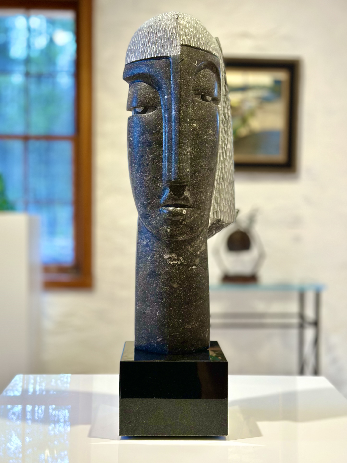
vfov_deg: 38.9
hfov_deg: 29.7
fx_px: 655
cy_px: 232
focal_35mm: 49
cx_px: 177
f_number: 1.78
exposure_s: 1/318
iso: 80
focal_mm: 6.86
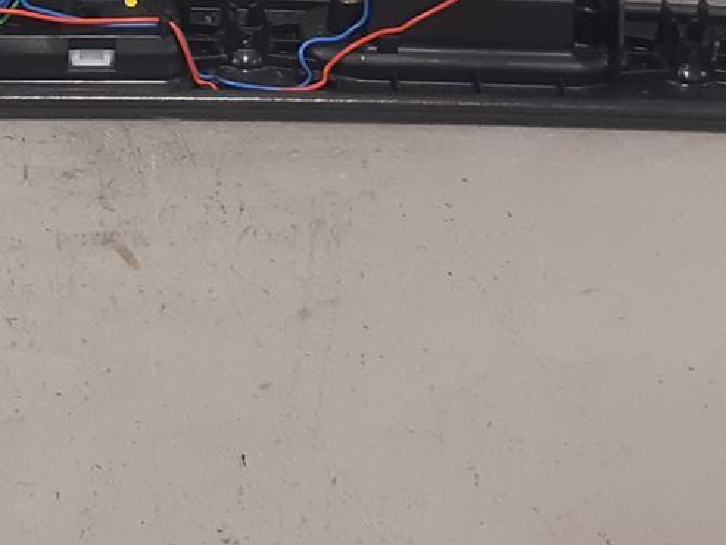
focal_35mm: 108
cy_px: -178
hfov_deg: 17.7
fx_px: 2266
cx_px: -29
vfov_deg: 13.2
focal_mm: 3.93
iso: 125
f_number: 1.7
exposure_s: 1/50
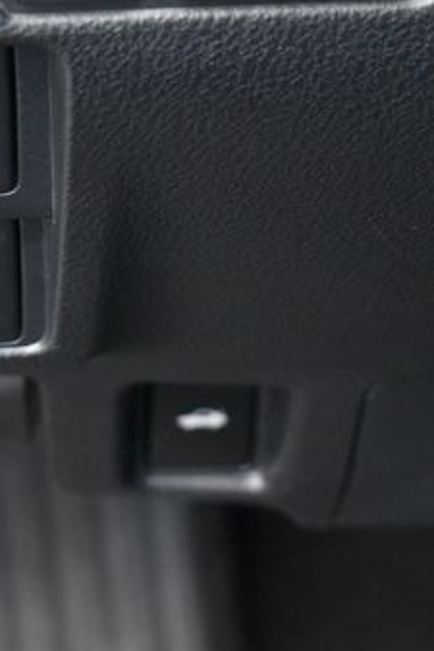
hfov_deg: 9.2
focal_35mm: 148
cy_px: 250
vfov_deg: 13.9
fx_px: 2673
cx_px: 12
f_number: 5.6
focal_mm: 52
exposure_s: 1/125
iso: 3600
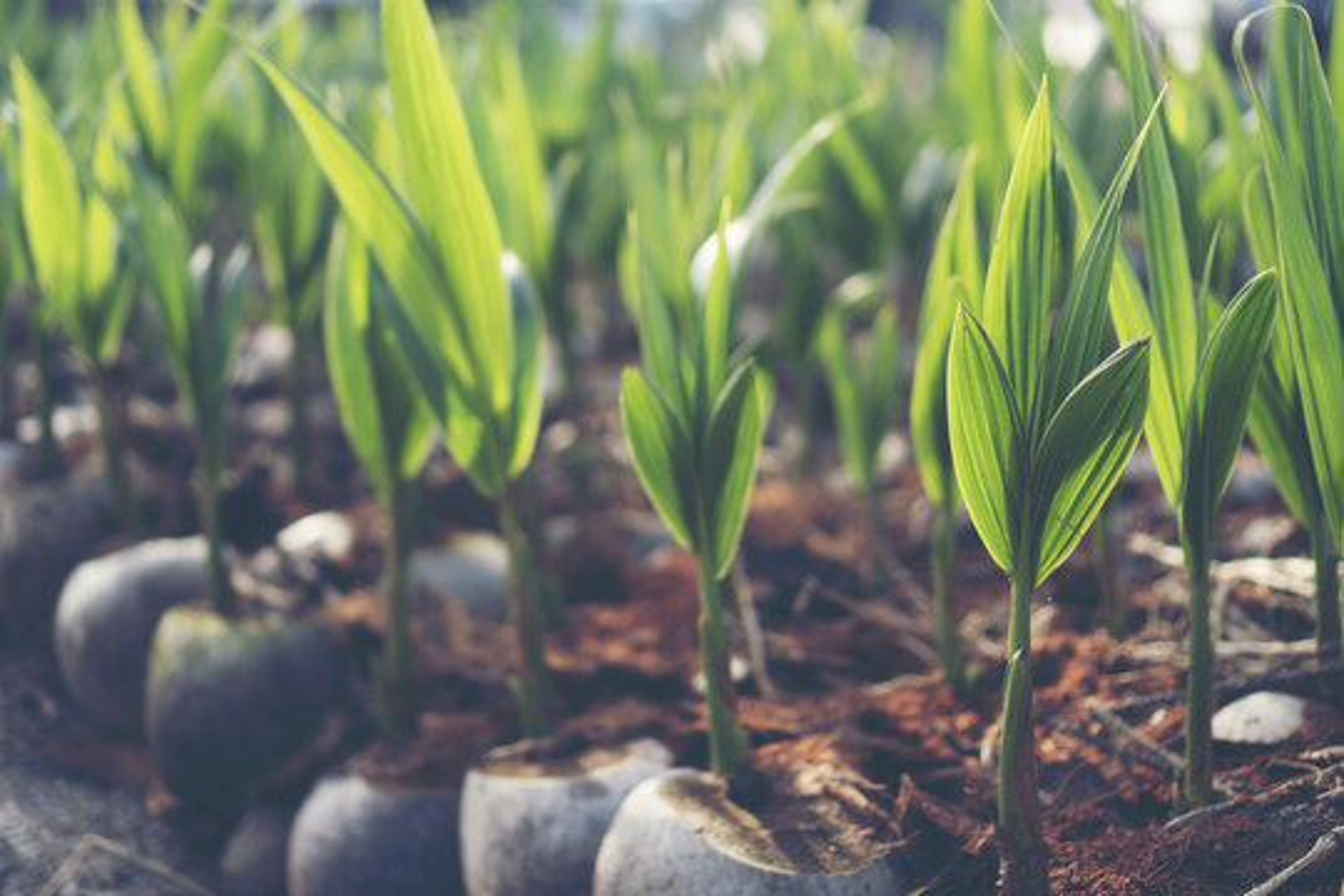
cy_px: 448
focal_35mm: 52
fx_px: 1960
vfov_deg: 25.8
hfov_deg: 37.9
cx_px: 672
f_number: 1.8
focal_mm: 35
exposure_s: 1/160
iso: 100
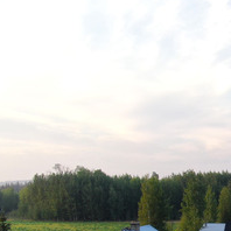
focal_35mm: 60
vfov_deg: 27.5
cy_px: 211
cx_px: 268
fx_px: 453
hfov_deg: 25.9
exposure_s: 1/160
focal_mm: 4.39
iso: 100
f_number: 2.8
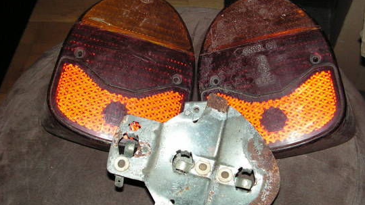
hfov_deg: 50.5
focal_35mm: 40
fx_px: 387
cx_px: 184
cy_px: 114
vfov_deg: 29.7
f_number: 3.2
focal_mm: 6
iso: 160
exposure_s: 1/40
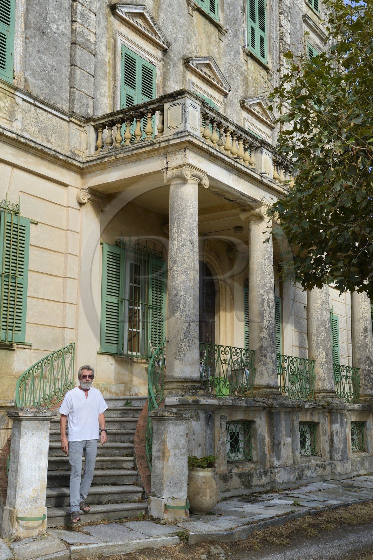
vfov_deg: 43.6
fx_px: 701
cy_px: 280
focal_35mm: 45
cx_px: 186
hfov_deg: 29.8
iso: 200
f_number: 10
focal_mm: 45
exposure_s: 1/200
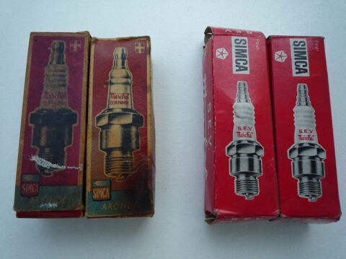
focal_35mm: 25
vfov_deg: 54.9
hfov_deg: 69.4
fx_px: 250
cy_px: 130
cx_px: 173
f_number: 2.8
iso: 100
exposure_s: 1/50
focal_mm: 4.4
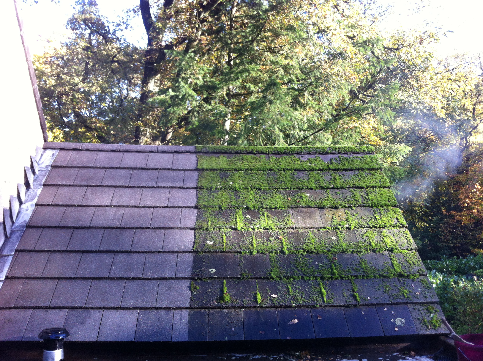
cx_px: 242
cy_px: 180
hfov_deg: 52.7
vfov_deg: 40.6
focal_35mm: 35
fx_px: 488
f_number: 2.8
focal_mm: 3.85
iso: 125
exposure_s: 1/120
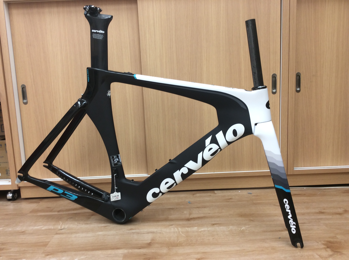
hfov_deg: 56.9
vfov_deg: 44.1
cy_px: 130
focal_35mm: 32
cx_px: 174
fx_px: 322
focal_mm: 3.3
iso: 32
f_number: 2.4
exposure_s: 1/25
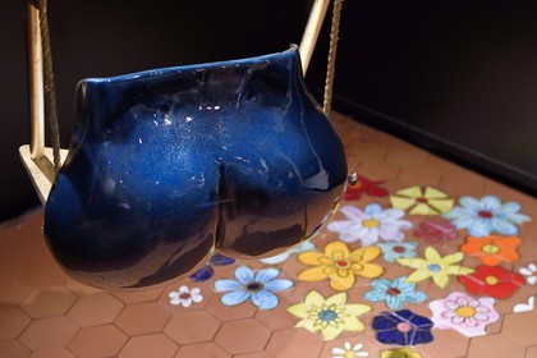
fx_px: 865
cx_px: 268
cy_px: 179
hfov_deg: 34.5
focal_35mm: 58
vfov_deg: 23.4
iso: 1600
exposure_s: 1/50
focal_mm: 58
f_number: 4
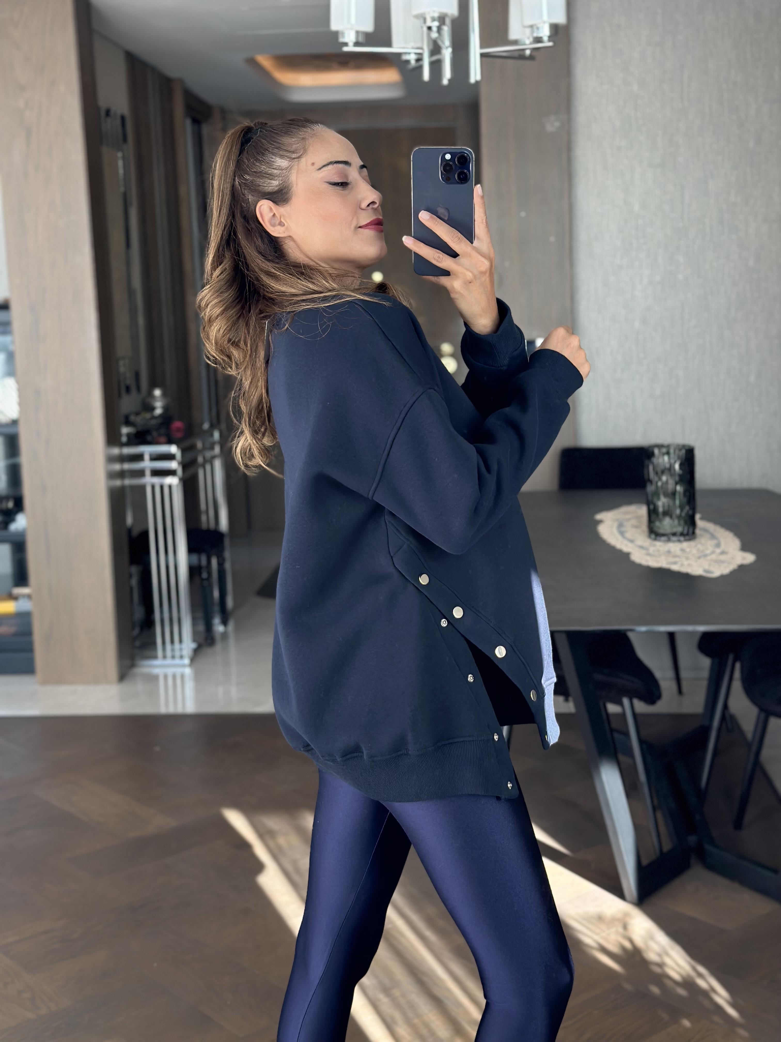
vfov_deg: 39.7
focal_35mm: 48
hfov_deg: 30.3
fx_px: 1444
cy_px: 521
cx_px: 390
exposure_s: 1/183
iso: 80
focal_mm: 6.86
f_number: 1.78
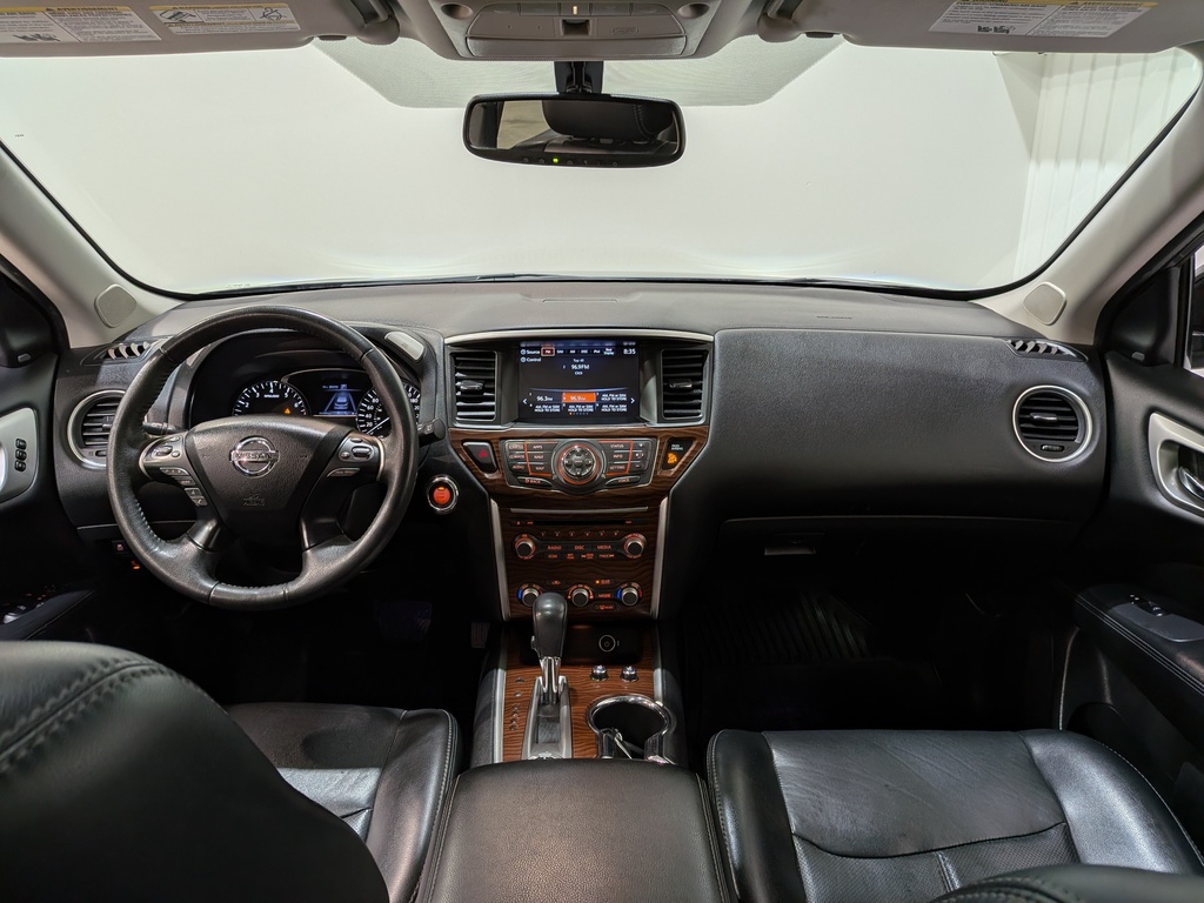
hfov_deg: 71.6
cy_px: 452
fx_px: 835
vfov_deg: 56.8
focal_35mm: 24
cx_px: 602
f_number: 1.7
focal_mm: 4.53
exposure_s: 1/102
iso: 28
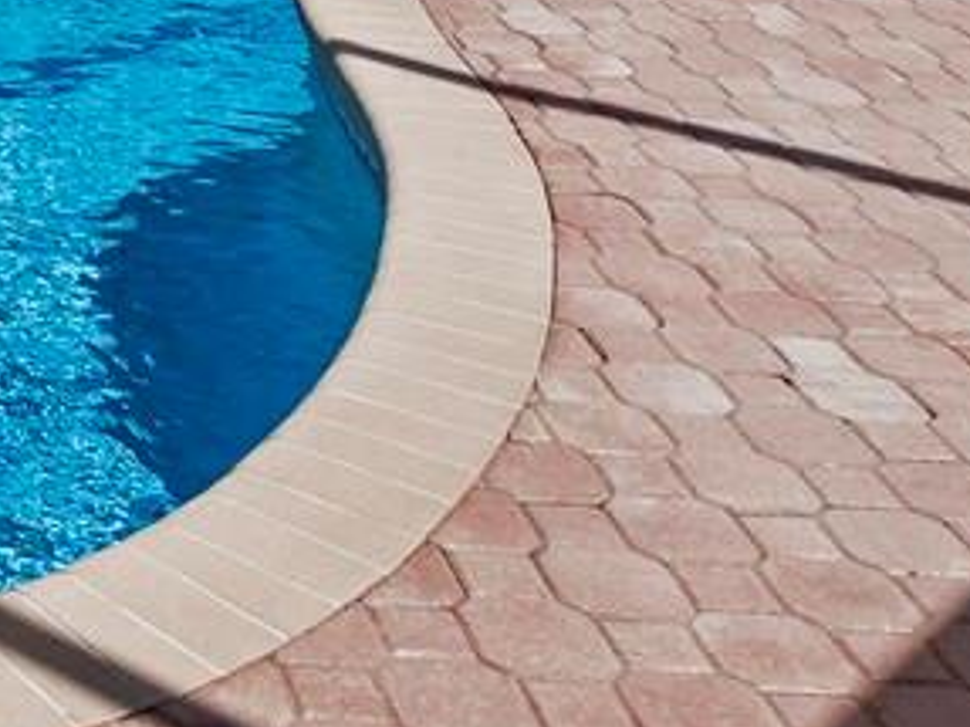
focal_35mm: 78
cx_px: -497
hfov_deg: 21.1
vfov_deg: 14.9
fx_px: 2185
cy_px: -781
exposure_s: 1/250
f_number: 10
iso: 500
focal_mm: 7
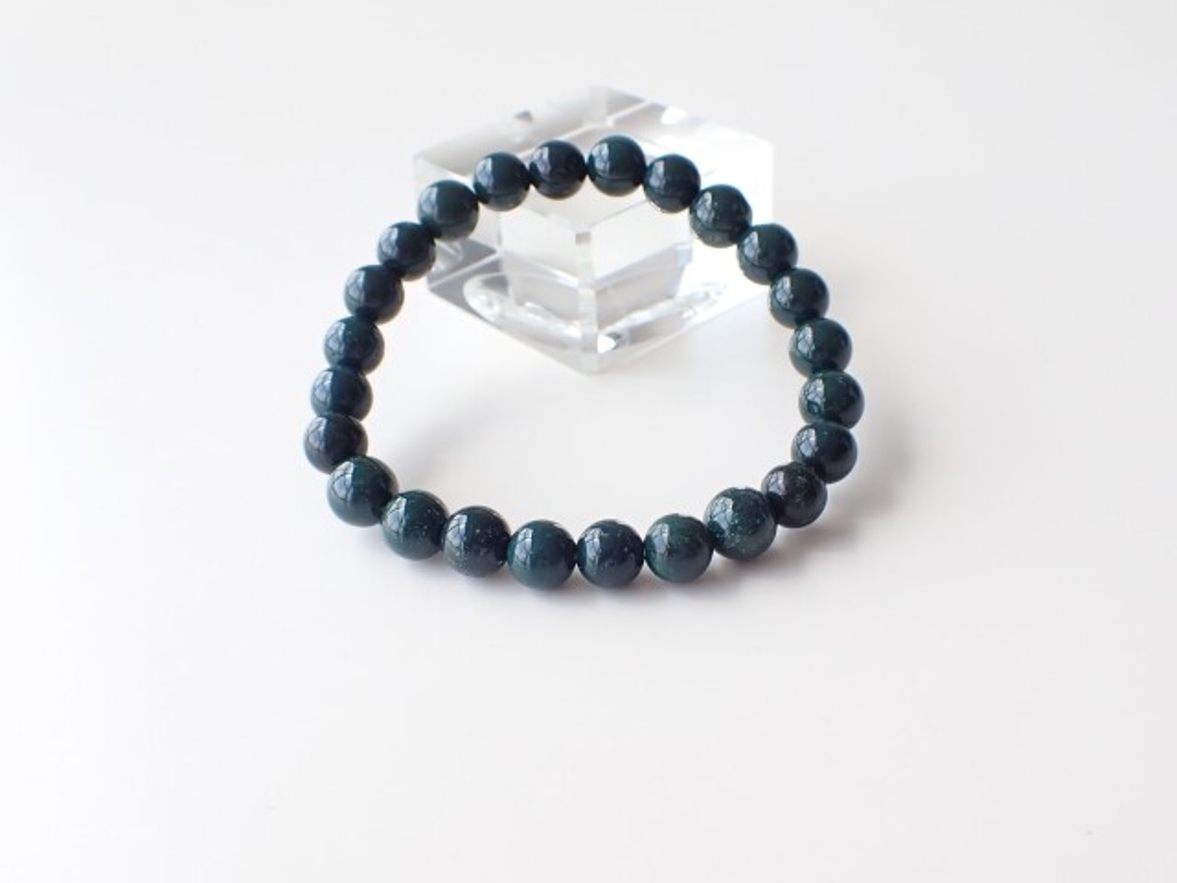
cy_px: 442
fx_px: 1020
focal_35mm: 30
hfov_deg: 60.0
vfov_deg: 46.8
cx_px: 588
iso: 100
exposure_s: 1/200
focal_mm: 5.4
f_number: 3.2
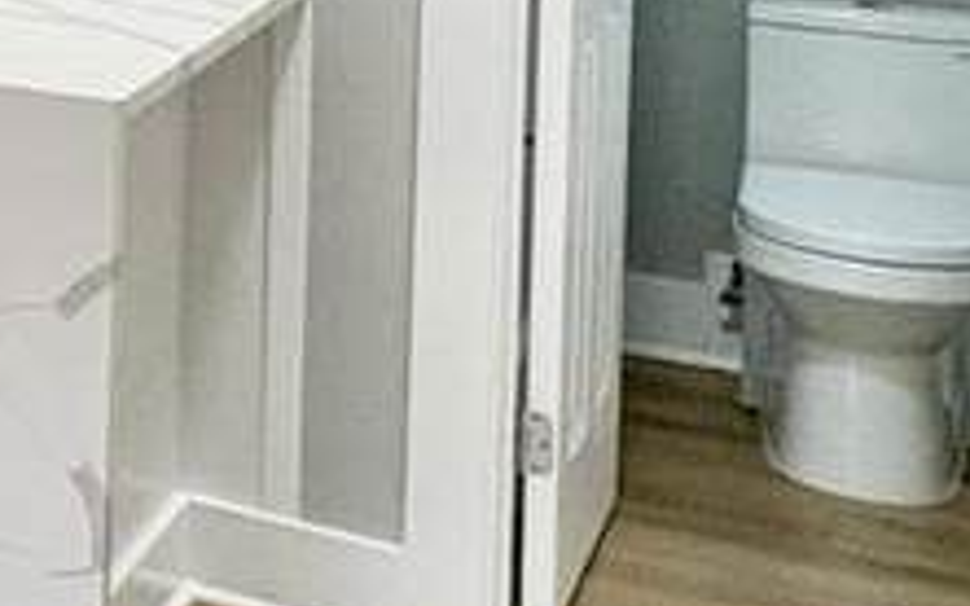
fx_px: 2273
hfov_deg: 17.3
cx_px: -988
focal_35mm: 86
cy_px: -312
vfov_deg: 14.2
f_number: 2.2
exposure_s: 1/120
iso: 250
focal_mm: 2.22
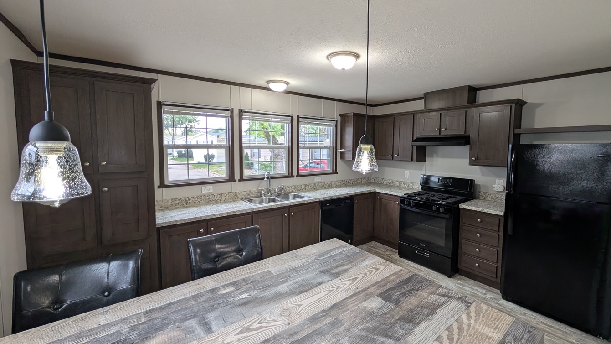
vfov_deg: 74.2
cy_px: 160
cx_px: 323
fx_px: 227
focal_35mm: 14
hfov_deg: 106.7
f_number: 1.7
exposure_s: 1/60
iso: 63
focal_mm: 2.02
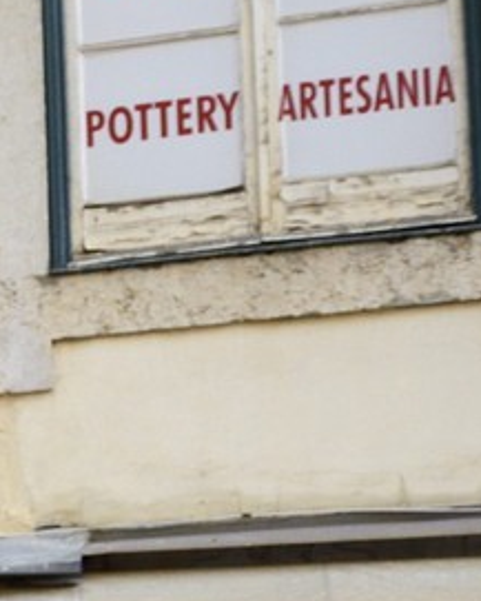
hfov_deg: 8.8
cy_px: 867
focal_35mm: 133
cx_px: -1104
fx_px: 2365
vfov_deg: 13.7
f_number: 7.1
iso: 1600
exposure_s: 1/250
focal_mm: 24
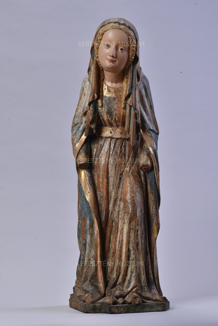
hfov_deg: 13.0
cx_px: 109
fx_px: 953
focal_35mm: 105
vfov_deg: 19.5
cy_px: 163
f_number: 20
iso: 100
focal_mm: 105
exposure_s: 1/125
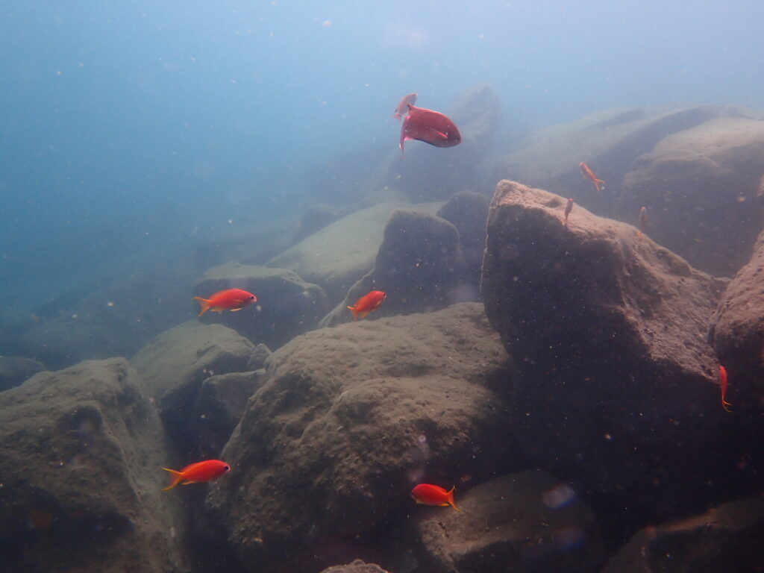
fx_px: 971
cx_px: 382
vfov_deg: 32.9
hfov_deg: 42.9
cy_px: 286
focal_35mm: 44
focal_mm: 7.84
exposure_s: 1/250
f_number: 4
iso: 100
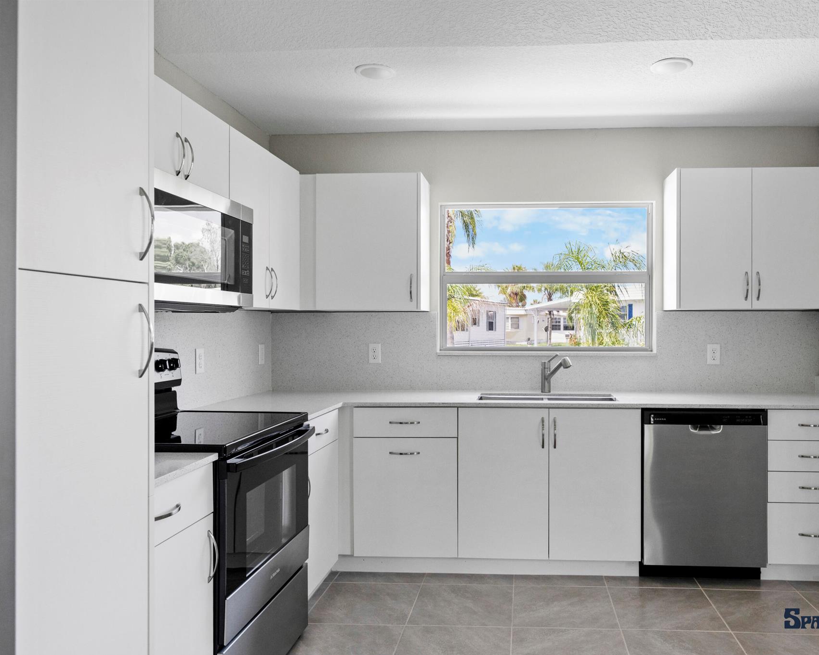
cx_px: 493
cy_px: 328
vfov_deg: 54.9
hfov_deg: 65.4
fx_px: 630
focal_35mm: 26
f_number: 8
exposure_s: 1/90
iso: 640
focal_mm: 23
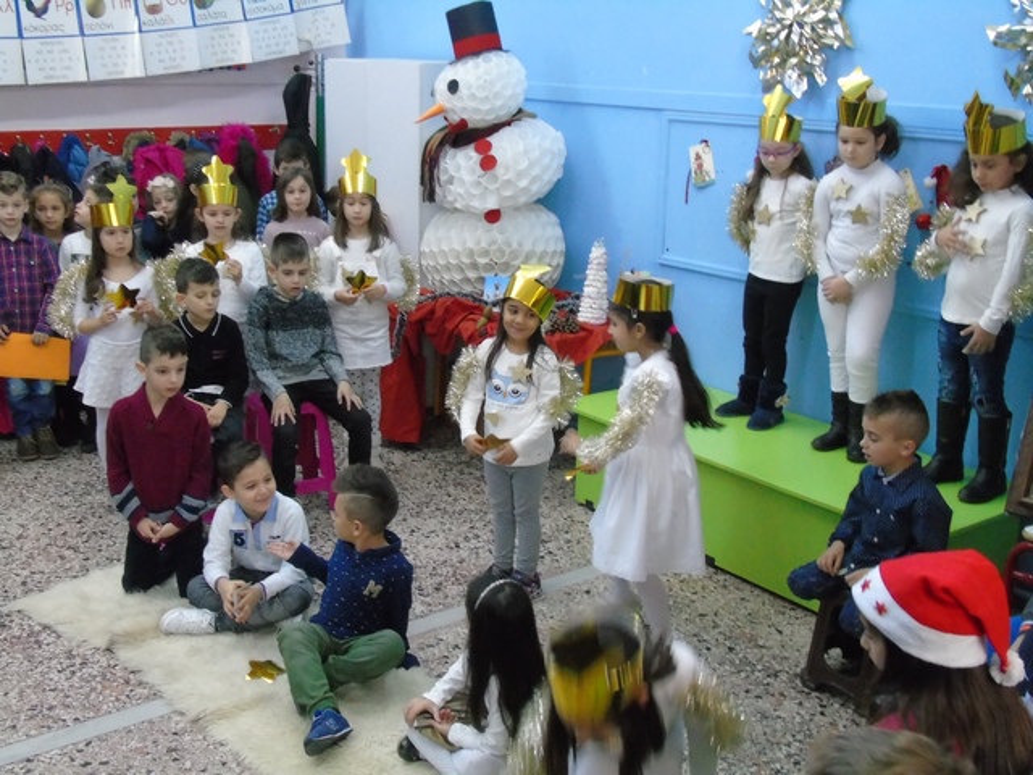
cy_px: 388
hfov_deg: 46.8
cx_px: 516
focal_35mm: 40
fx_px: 1194
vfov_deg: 36.0
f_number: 3.9
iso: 800
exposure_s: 1/30
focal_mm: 7.1
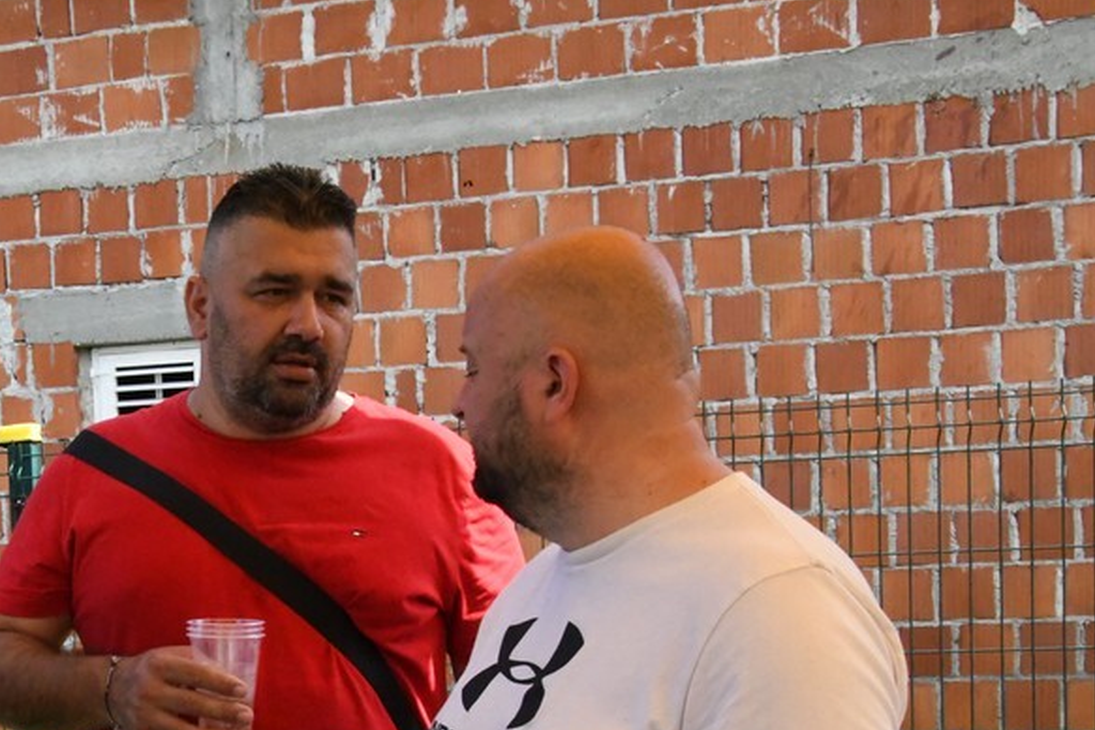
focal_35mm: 58
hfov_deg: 33.2
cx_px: 178
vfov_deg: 23.0
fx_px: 1764
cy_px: 611
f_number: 18
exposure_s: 1/1250
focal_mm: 22
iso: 8000
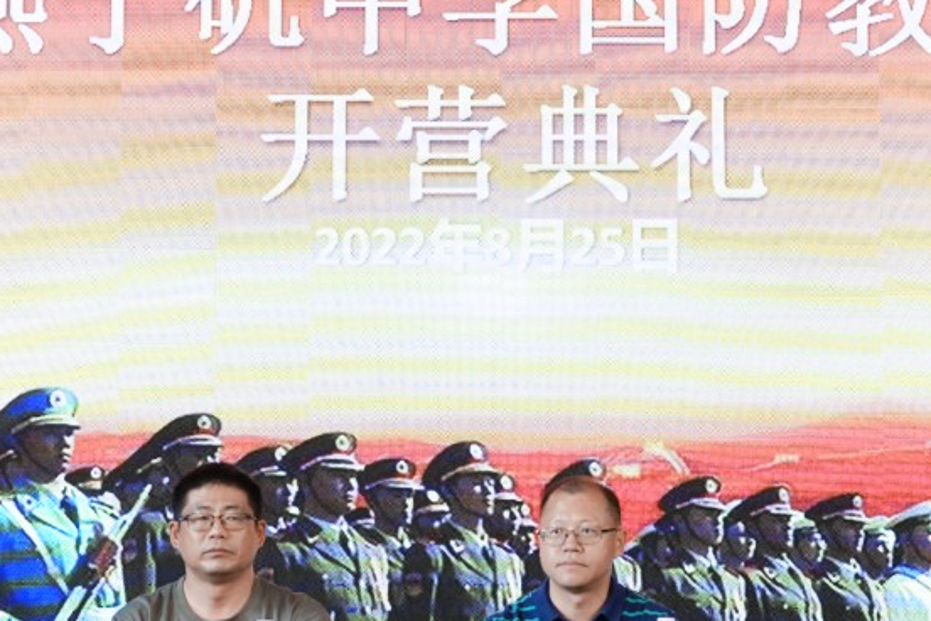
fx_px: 3750
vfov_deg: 9.5
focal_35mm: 145
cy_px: 282
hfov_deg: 14.2
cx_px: 467
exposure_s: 1/125
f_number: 4
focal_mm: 50
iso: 800
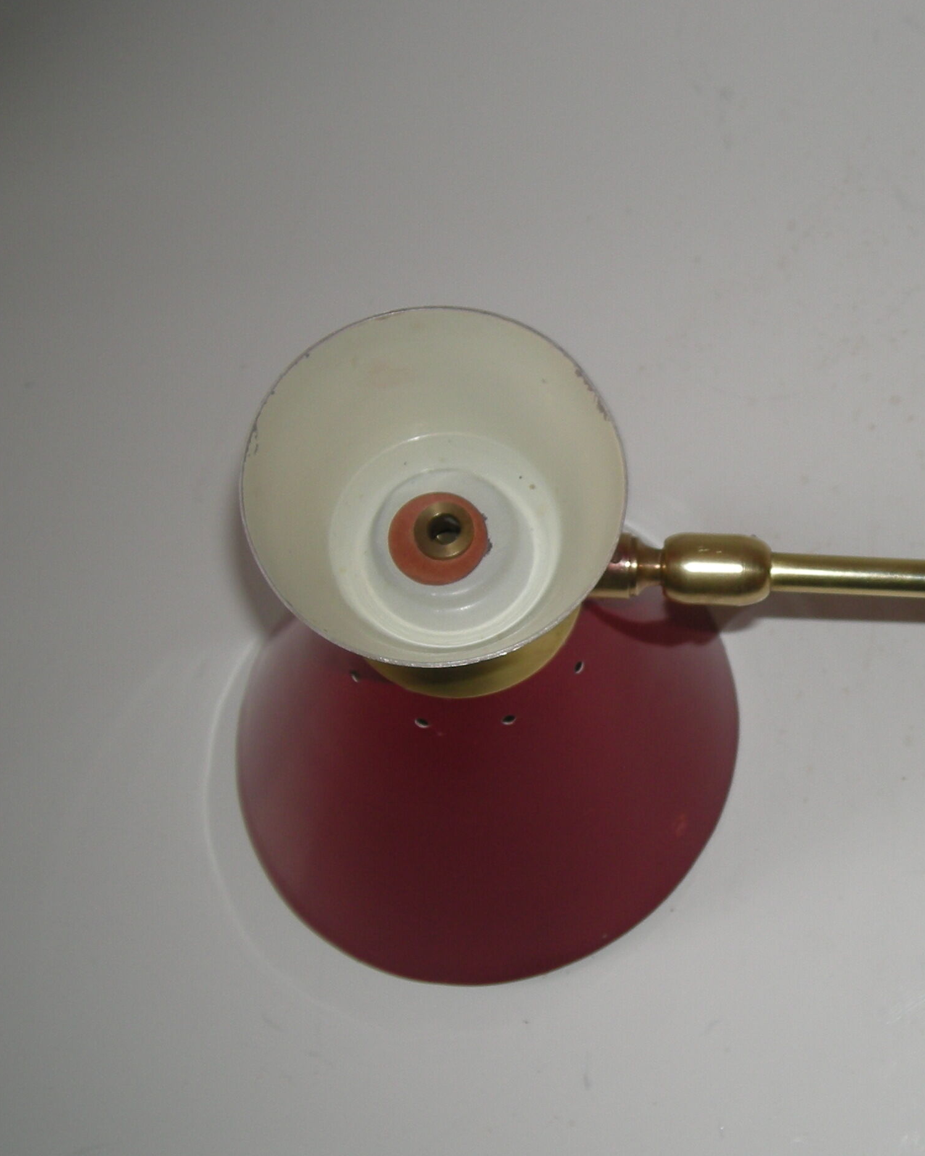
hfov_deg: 26.5
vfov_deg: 33.6
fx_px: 1917
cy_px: 619
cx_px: 763
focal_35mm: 56
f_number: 2.8
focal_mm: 5.7
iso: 50
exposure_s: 1/65.2
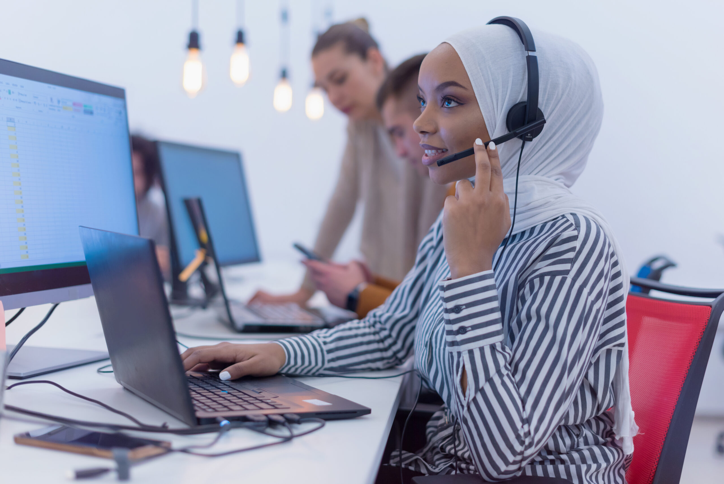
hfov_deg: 11.1
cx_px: 362
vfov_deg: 7.4
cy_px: 242
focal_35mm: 185
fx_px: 3722
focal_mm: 185
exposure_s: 1/250
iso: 1600
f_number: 2.8
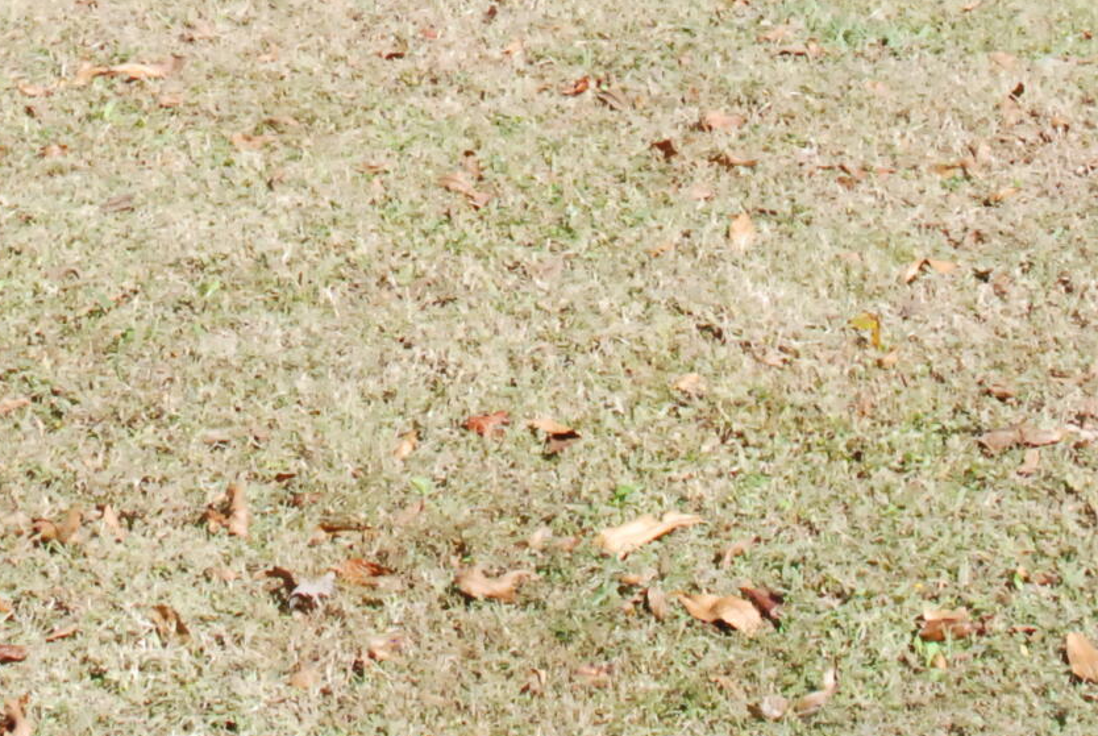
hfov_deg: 13.5
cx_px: 104
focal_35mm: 151
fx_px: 4613
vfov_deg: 8.8
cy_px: -545
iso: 1600
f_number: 14
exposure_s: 1/800
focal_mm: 28
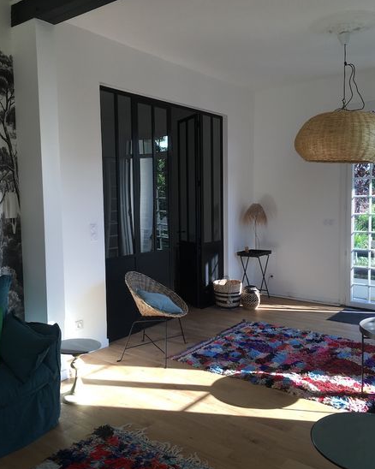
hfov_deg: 47.1
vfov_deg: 57.2
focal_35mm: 31
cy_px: 235
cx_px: 188
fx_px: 430
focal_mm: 4.15
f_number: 2.2
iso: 25
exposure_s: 1/115
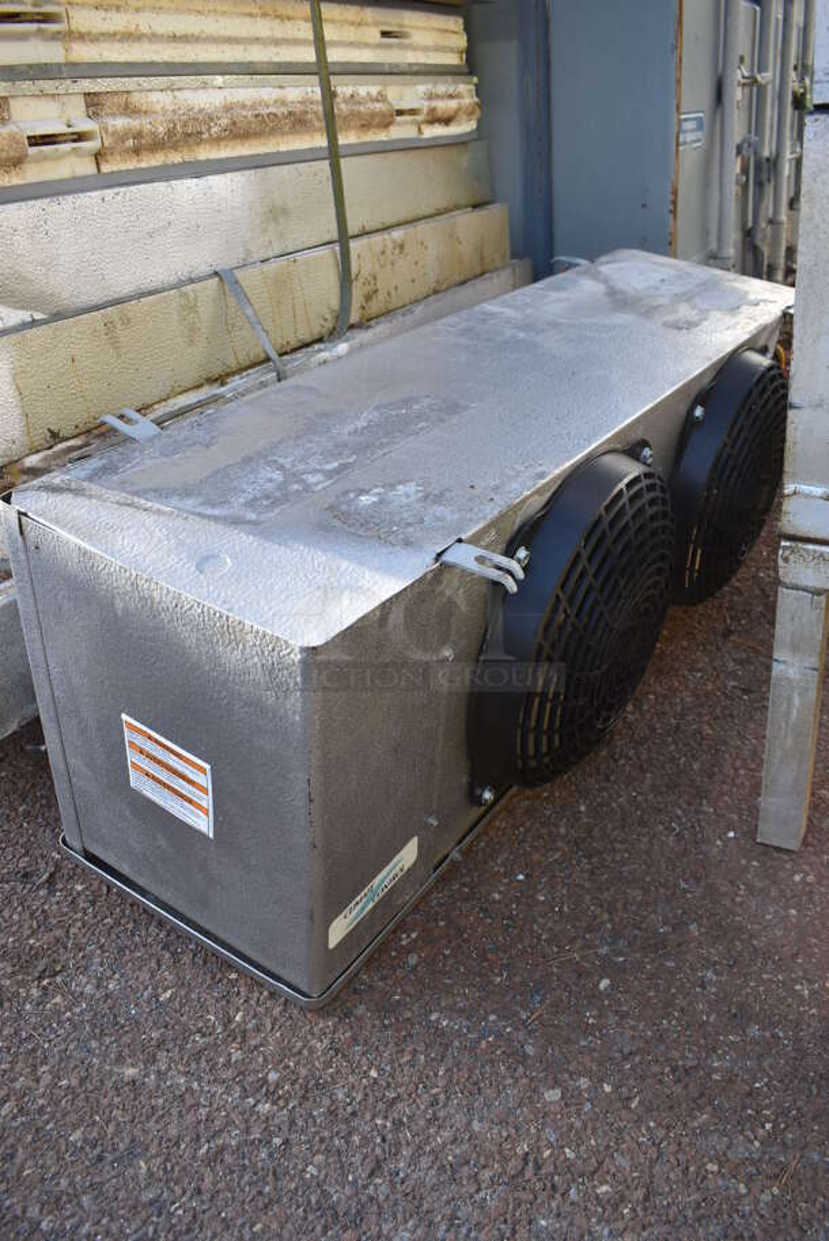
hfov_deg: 48.0
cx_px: 414
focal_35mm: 27
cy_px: 620
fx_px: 931
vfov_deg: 67.3
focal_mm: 18
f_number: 5.6
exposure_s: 1/125
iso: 220
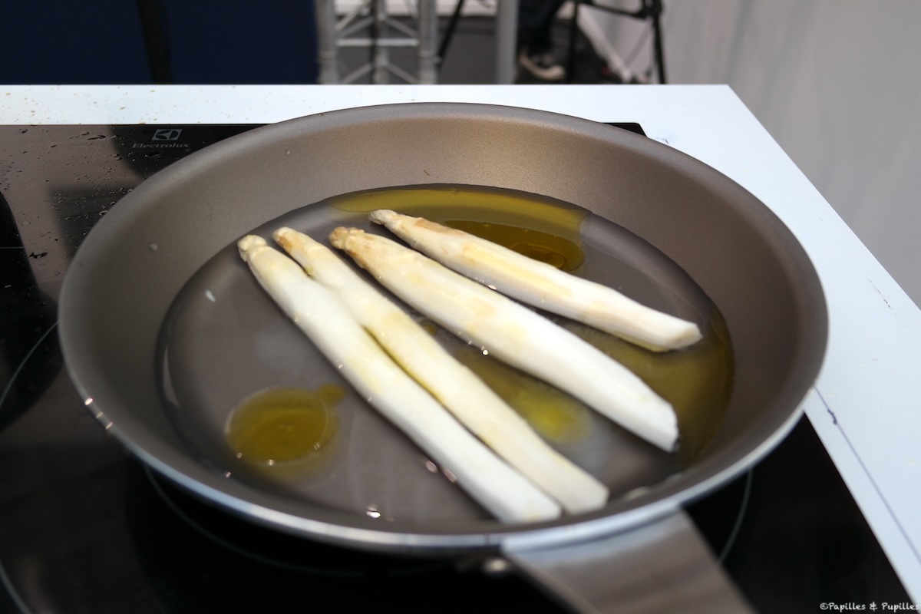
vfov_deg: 40.0
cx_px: 460
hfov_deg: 57.2
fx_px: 844
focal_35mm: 33
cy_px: 307
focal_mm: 22
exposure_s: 1/80
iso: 100
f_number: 3.5
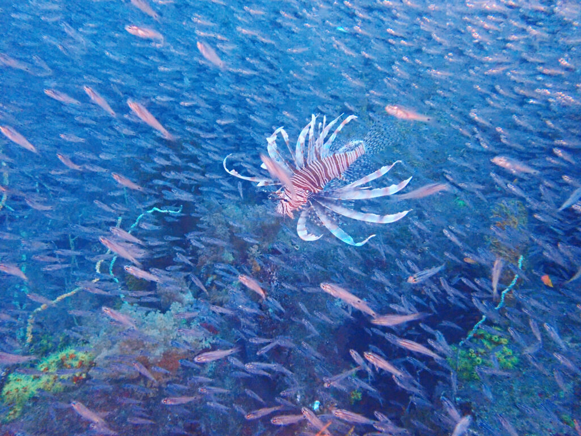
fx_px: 420
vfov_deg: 54.9
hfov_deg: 69.4
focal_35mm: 25
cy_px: 218
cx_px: 290
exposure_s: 1/60
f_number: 2.8
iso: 1000
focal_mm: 4.5
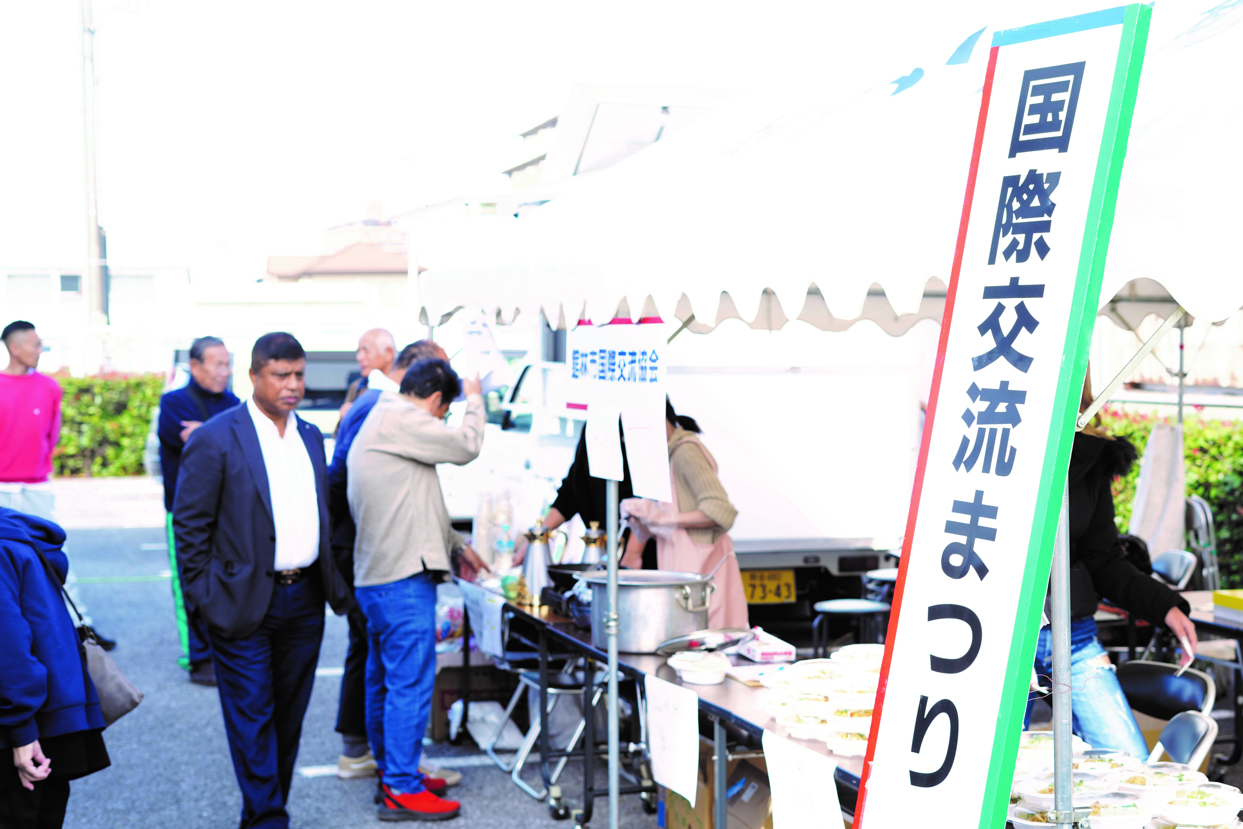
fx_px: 1726
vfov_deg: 27.0
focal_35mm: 50
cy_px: 414
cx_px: 622
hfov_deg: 39.6
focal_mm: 50
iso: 100
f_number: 4
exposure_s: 1/125
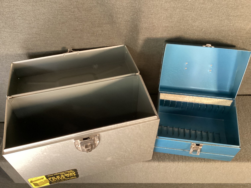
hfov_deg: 58.3
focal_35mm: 31
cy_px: 94
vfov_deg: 45.4
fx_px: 225
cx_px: 126
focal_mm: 3.3
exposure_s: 1/60
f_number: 2.4
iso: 400
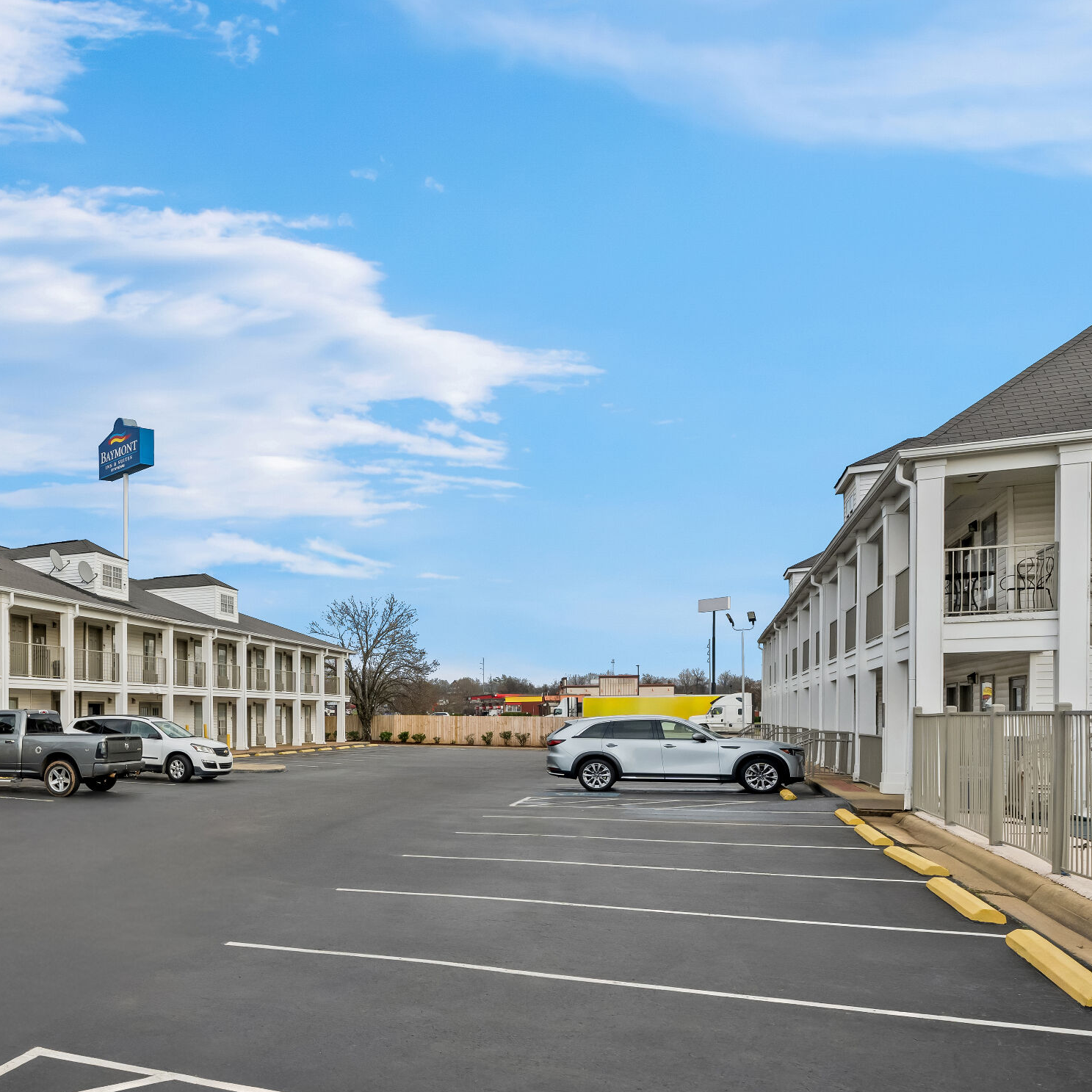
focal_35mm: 24
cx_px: 87
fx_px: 857
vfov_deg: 64.6
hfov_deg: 55.4
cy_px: 633
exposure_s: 1/80
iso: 125
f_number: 8
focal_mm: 14
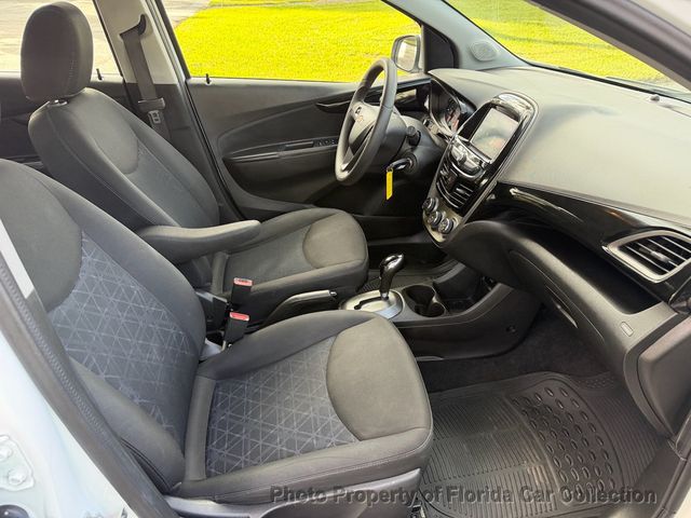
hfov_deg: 71.6
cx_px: 346
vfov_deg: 56.8
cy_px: 259
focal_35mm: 24
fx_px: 479
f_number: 1.78
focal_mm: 6.76
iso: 200
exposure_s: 1/233
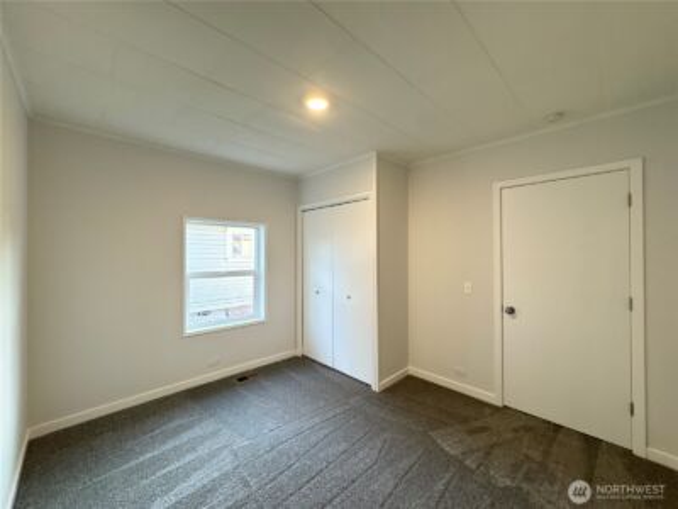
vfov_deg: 85.7
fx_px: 274
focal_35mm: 14
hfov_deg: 102.1
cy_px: 254
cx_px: 339
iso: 250
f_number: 2.2
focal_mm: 2.22
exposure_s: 1/120
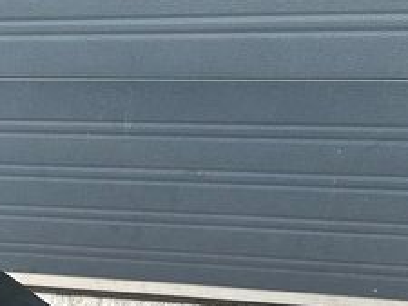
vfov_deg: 18.5
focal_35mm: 74
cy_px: 404
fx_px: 873
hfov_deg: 23.9
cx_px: -87
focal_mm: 5.7
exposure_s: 1/70
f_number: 1.5
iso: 125
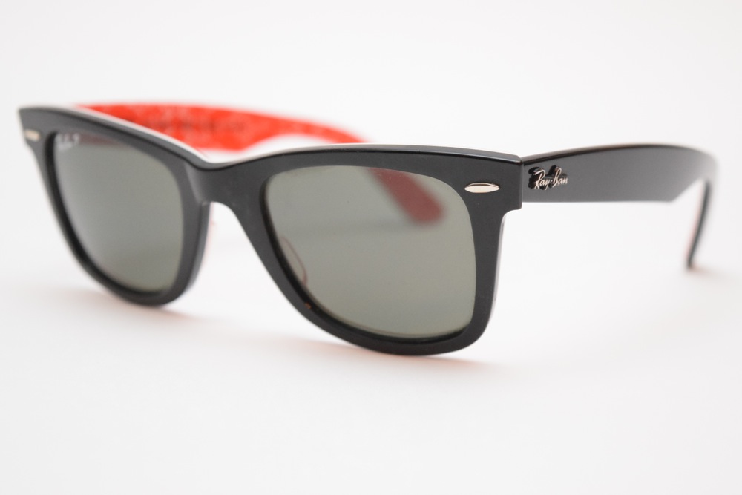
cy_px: 248
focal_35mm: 82
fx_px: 1701
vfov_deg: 16.6
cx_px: 371
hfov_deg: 24.6
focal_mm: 55
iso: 3200
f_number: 5.6
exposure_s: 1/60
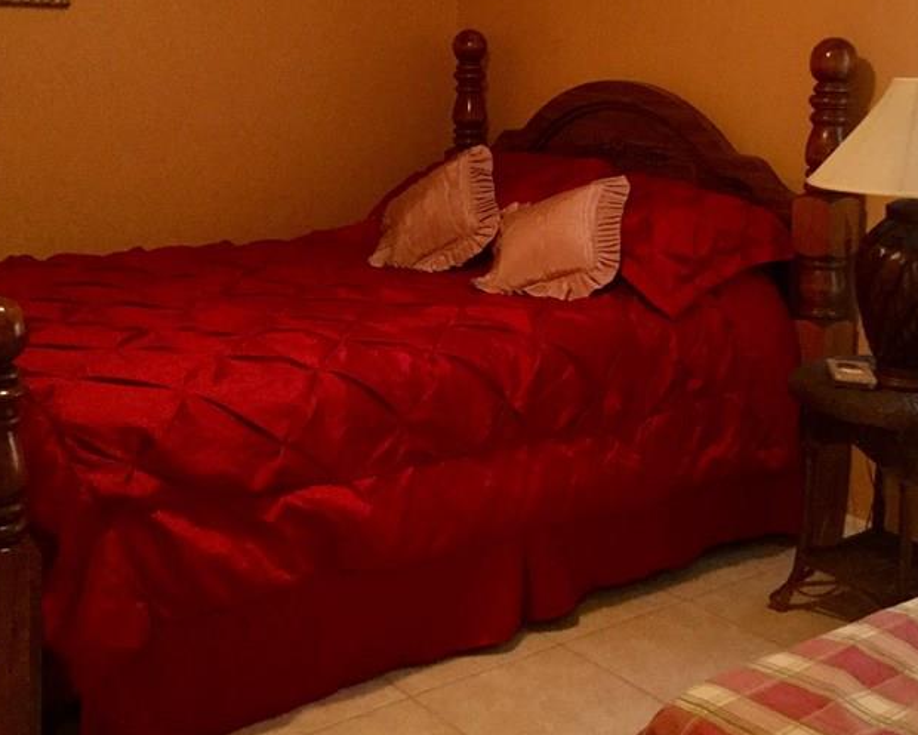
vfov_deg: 30.1
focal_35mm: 50
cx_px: 551
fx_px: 1358
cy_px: 261
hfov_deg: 37.2
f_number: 2.4
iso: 250
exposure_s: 1/15
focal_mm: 3.3
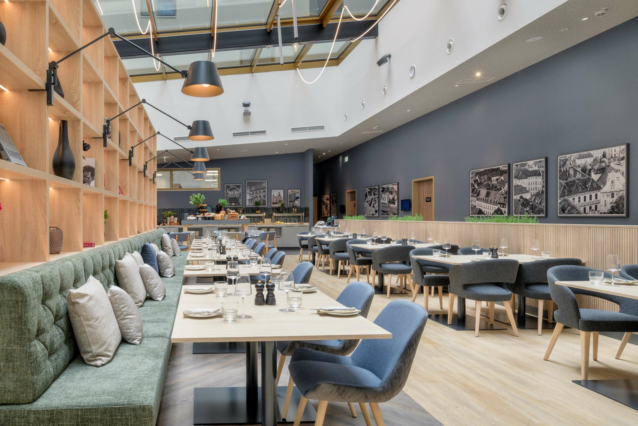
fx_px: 425
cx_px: 319
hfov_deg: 73.7
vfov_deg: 53.1
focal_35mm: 24
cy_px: 213
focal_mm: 24
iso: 320
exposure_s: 1/8
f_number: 11
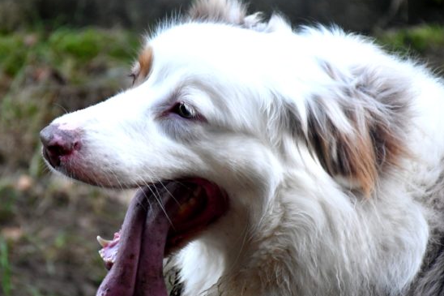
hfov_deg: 9.4
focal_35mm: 220
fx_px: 2712
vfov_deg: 6.2
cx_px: 175
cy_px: 172
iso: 3200
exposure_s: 1/500
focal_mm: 105
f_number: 5.6
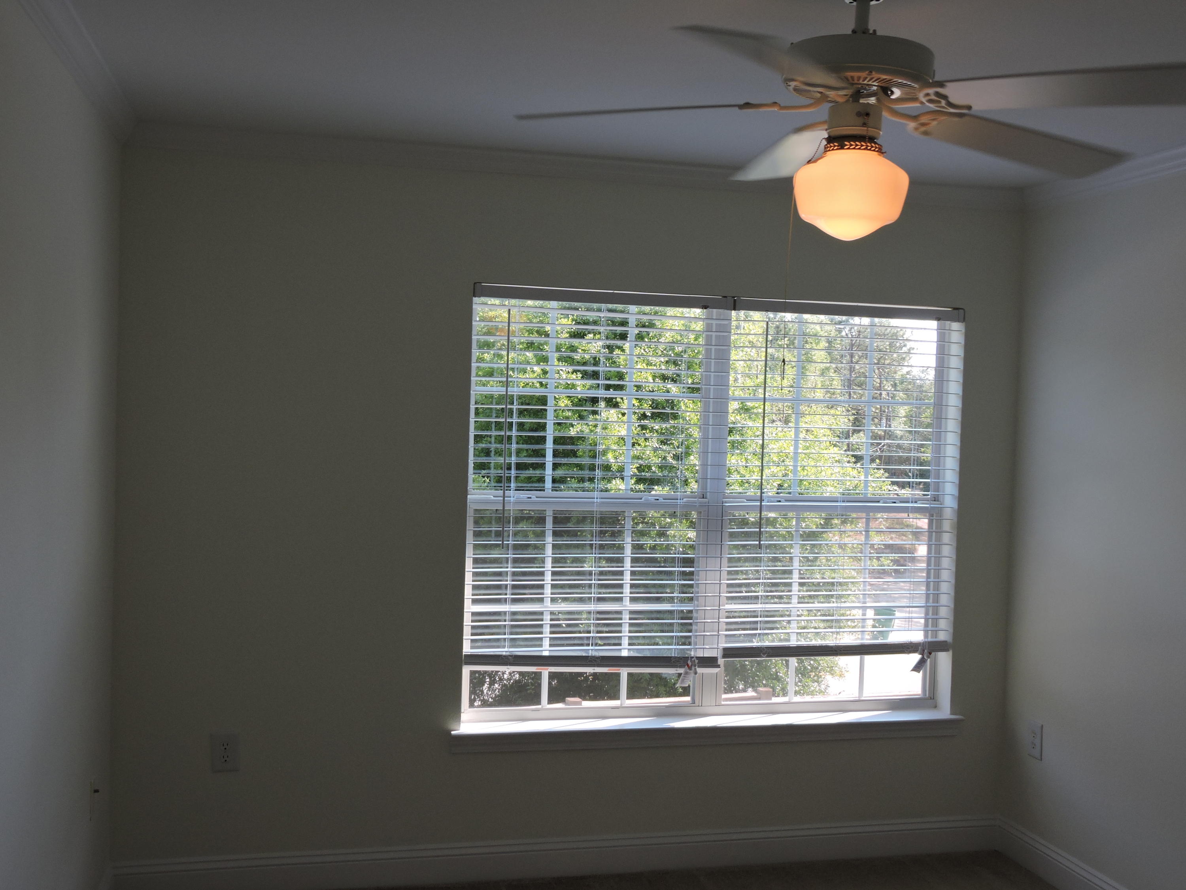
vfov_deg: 40.7
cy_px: 445
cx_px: 593
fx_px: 1199
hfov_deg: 52.6
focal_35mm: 35
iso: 100
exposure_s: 1/125
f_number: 3.8
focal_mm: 6.3
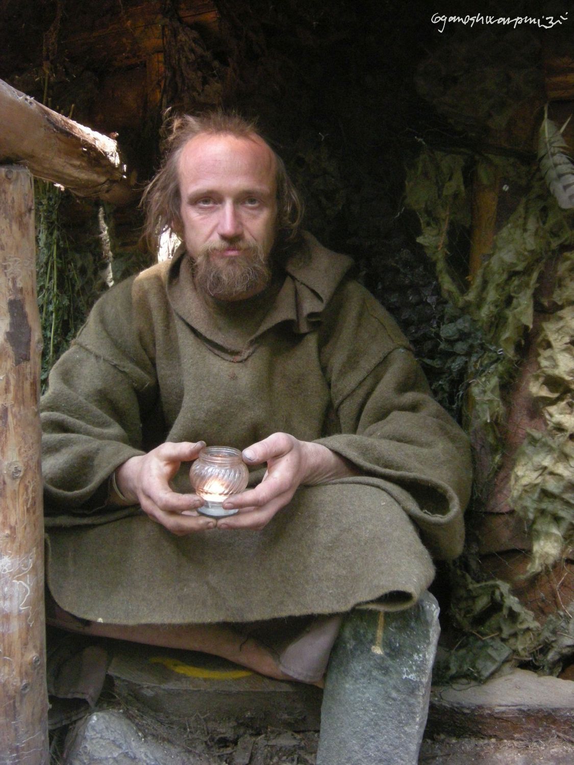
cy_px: 382
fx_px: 995
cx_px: 287
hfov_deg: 32.2
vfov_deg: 42.1
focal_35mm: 45
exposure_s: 1/14.2
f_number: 3.5
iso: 400
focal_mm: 7.5
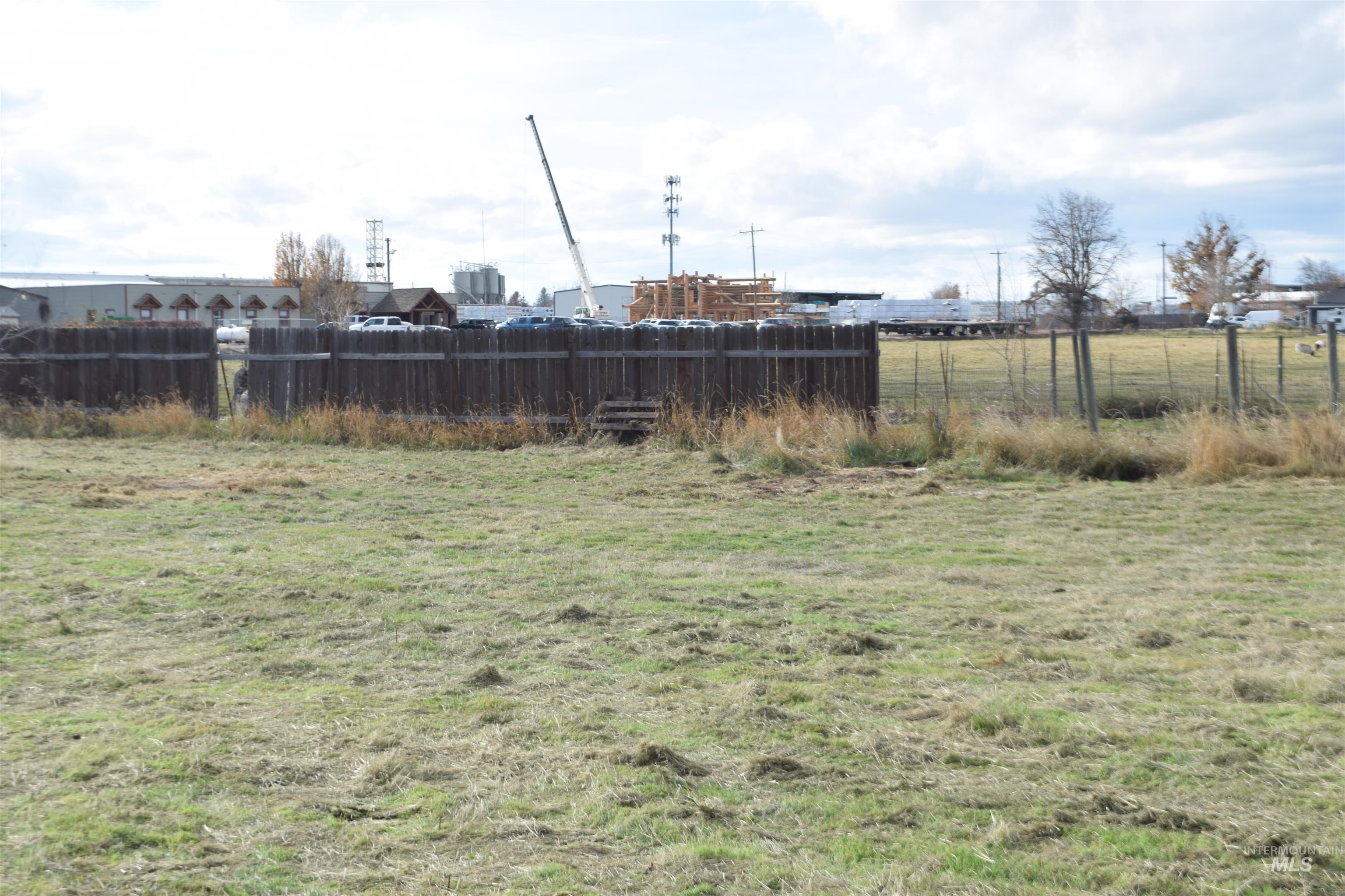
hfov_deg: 36.9
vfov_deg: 25.1
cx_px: 672
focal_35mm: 54
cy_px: 448
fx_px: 2017
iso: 100
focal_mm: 36
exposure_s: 1/200
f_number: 7.1
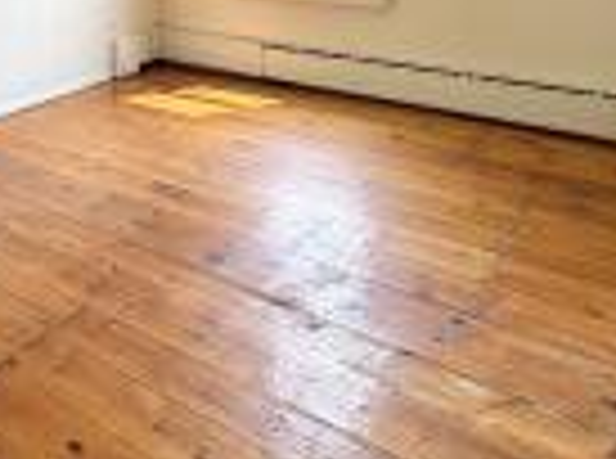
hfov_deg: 43.6
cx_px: 117
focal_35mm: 41
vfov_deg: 30.2
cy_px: -81
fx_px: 728
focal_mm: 2.22
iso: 50
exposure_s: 1/99
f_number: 2.2
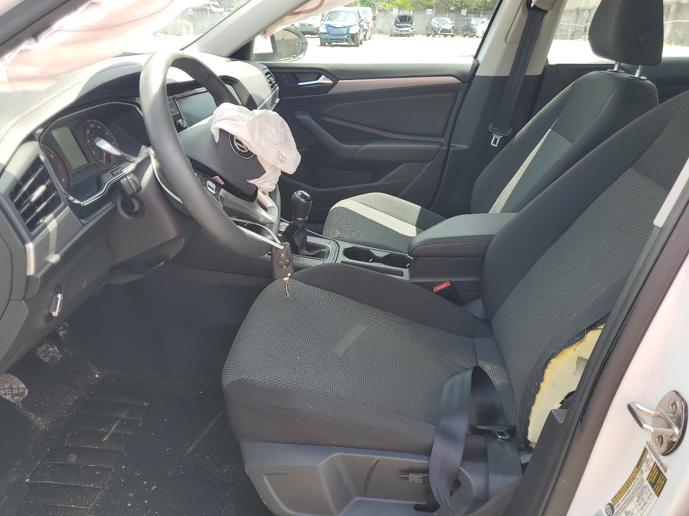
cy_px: 258
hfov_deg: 67.3
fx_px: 518
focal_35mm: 26
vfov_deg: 53.1
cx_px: 344
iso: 50
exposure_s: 1/370
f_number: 1.5
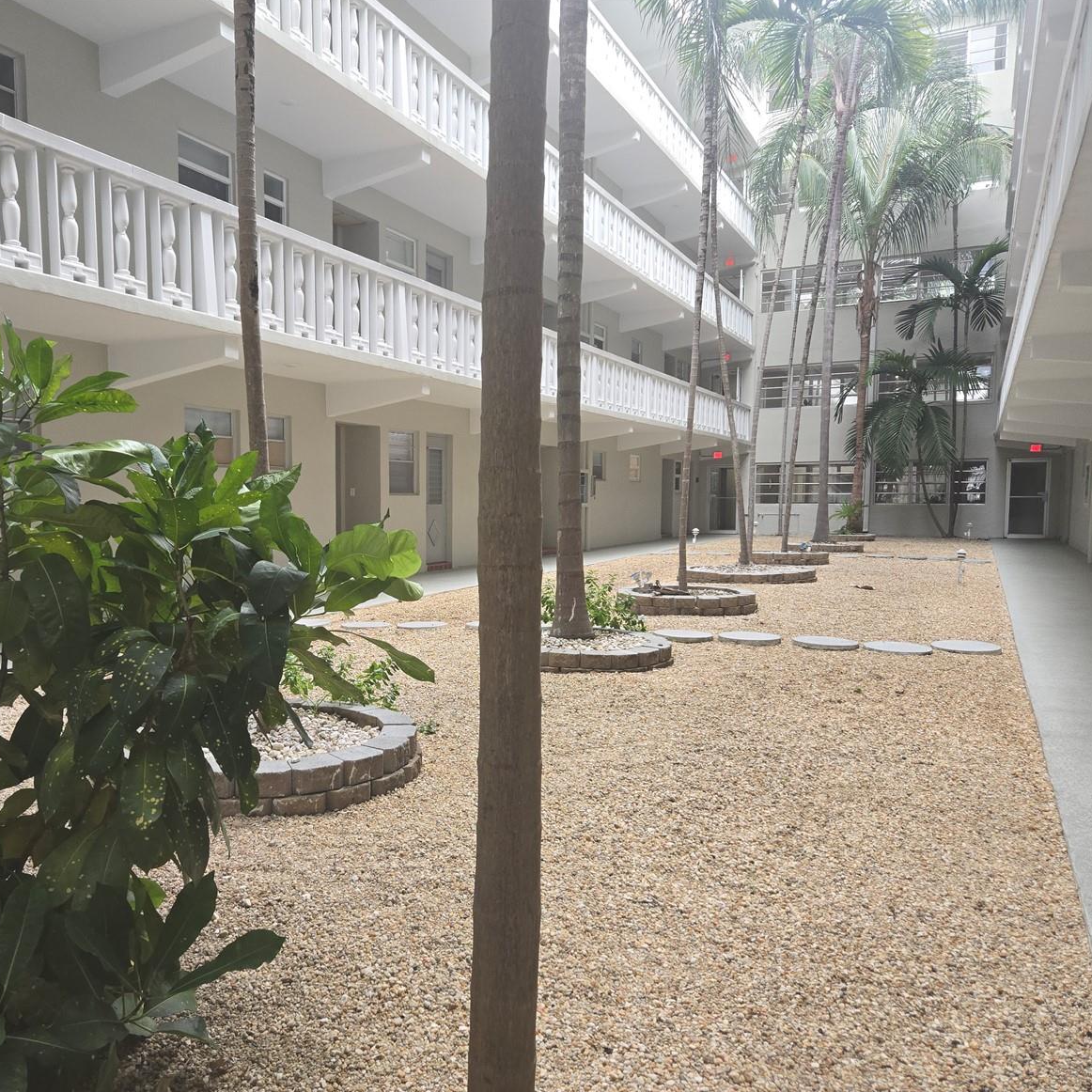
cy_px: 558
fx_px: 999
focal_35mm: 28
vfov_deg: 57.3
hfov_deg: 56.7
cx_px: 421
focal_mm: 5.4
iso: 50
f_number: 1.8
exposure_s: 1/60
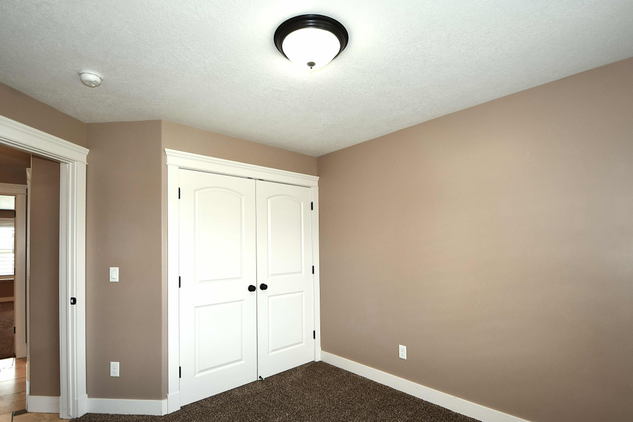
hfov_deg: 93.3
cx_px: 317
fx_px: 299
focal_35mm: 17
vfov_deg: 70.2
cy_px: 238
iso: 280
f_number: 4
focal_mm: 10
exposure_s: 1/60
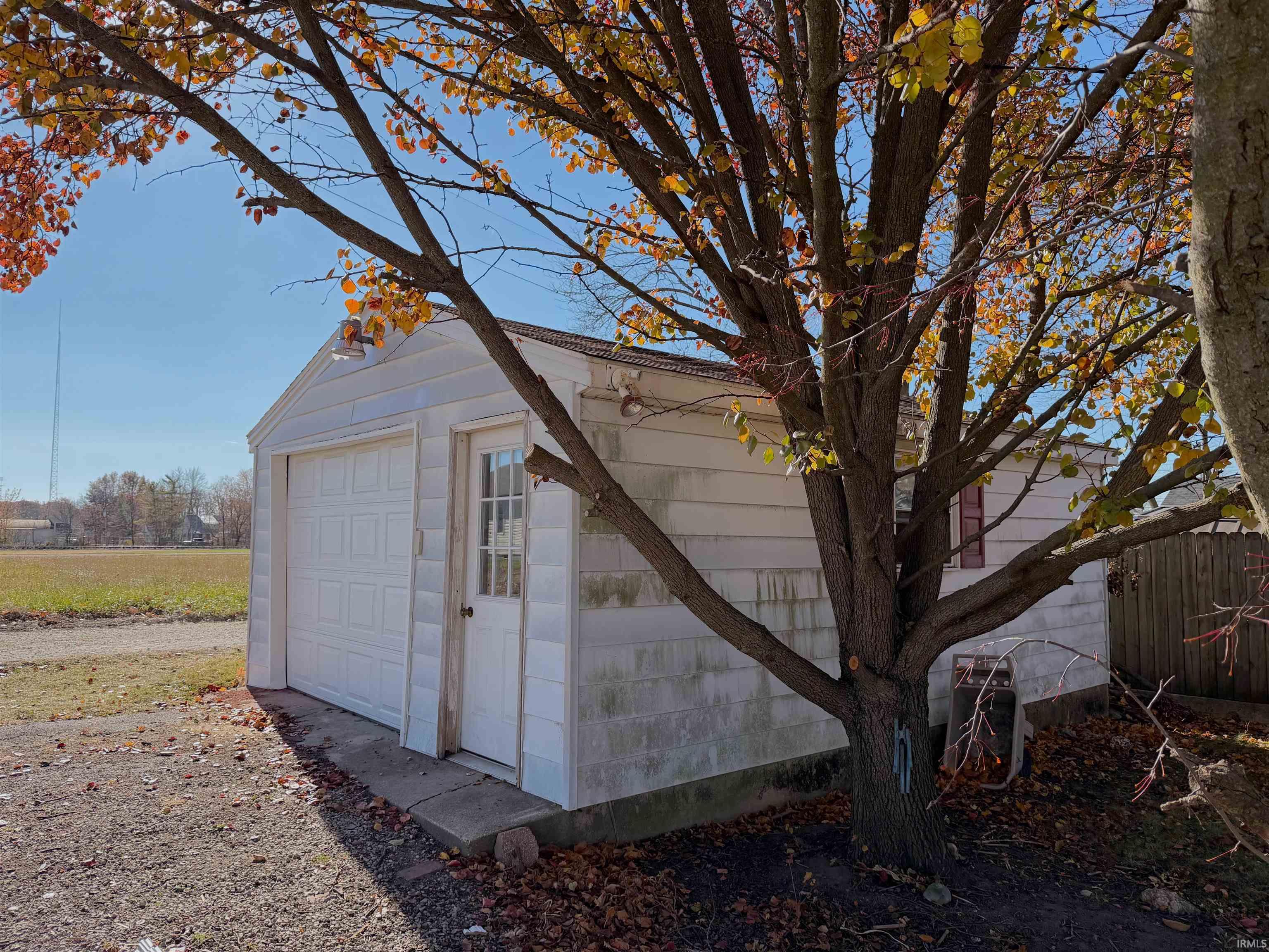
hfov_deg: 71.6
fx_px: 880
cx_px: 634
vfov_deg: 56.8
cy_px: 476
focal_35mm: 24
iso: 100
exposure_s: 1/3759
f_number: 1.78
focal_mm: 6.76
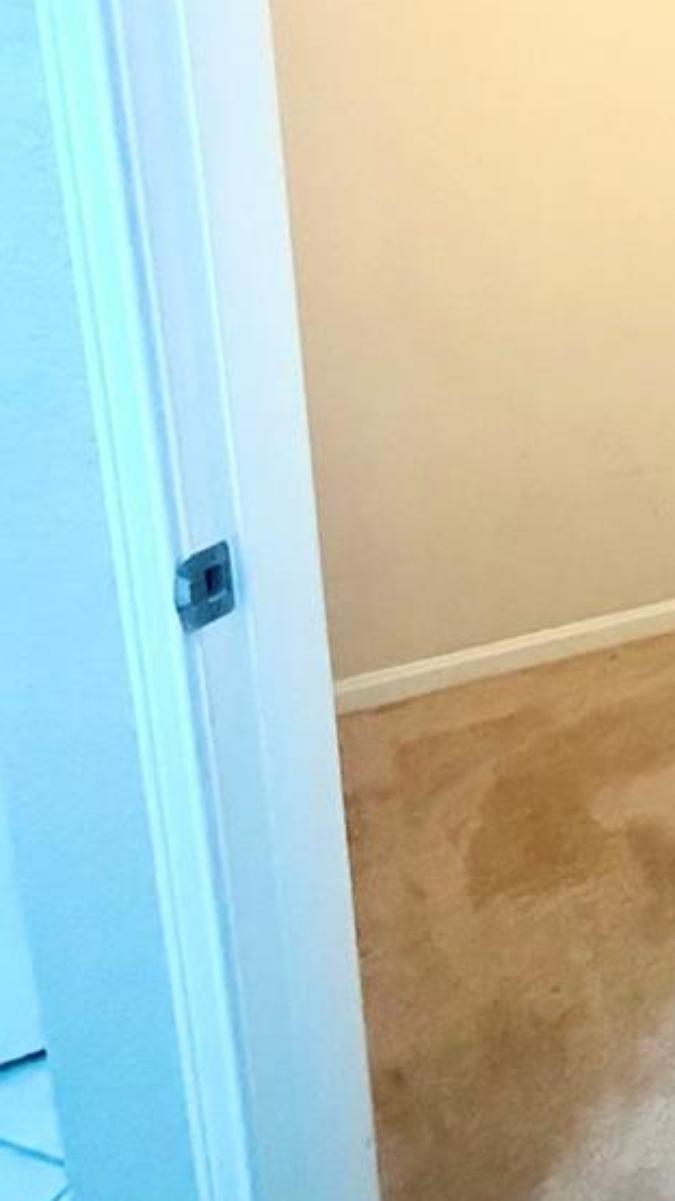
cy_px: 342
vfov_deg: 57.3
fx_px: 1051
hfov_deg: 28.5
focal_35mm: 33
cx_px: 902
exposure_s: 1/60
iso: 640
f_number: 2.2
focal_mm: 2.22
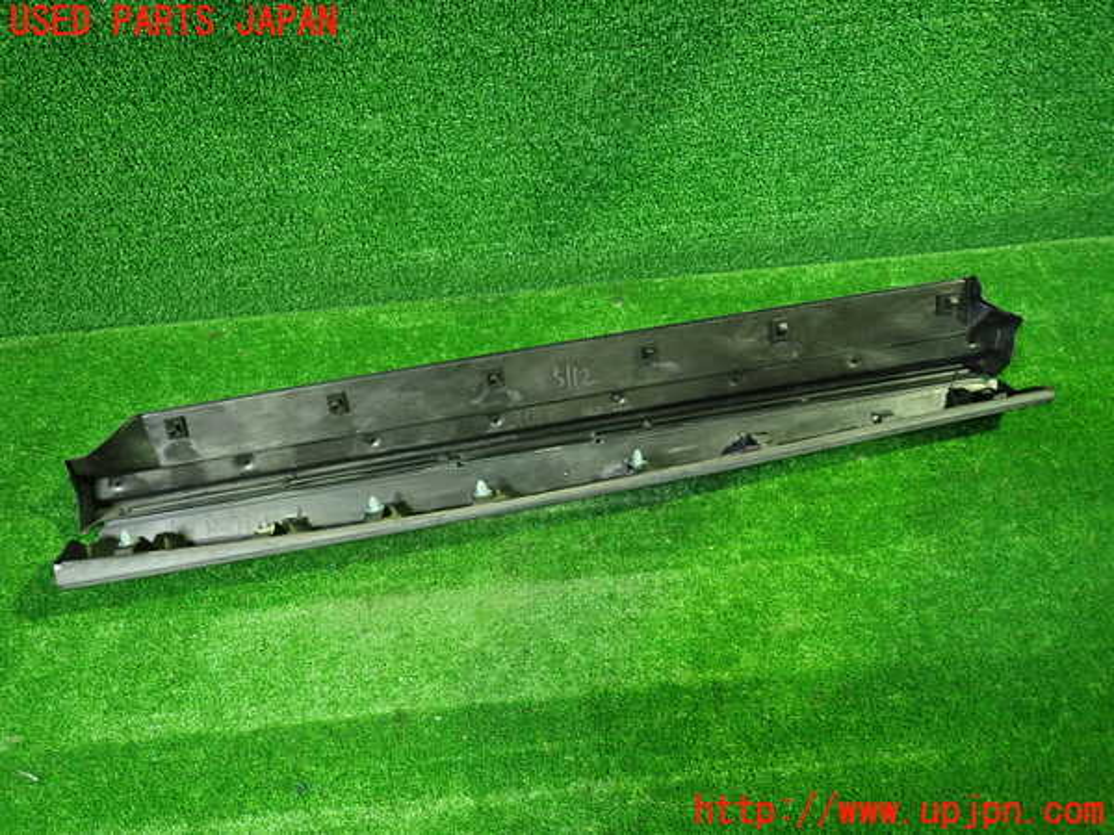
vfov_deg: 54.9
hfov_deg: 69.4
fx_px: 805
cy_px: 418
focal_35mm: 25
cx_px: 557
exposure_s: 1/30
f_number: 2
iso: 640
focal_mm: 4.5
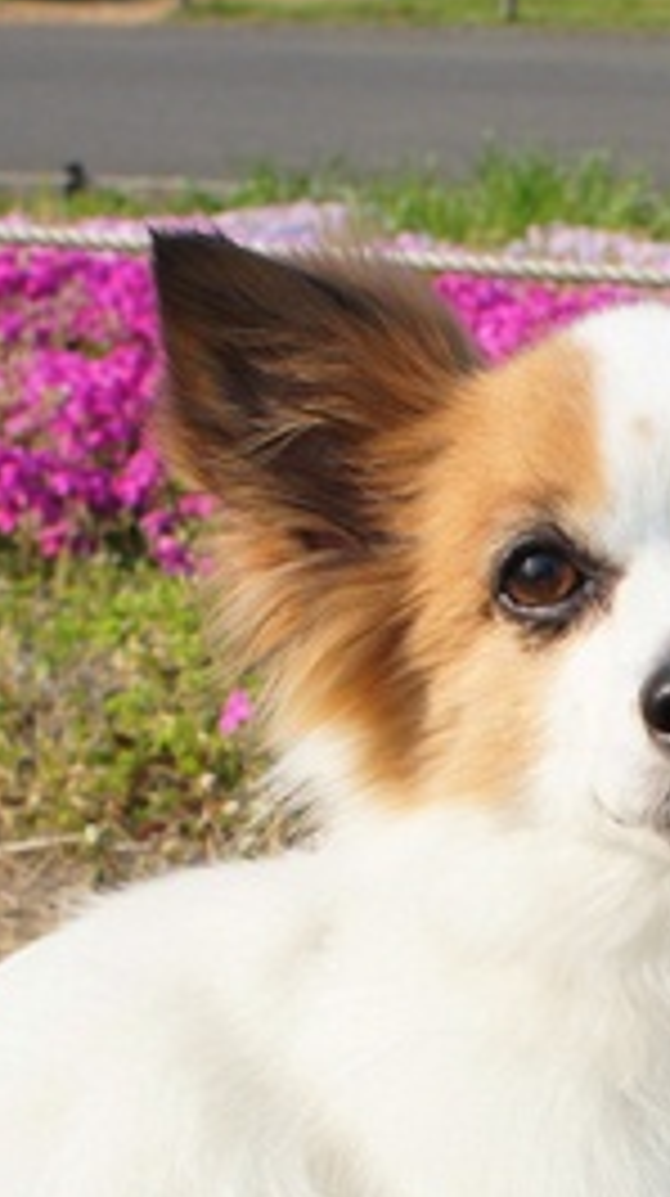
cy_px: 706
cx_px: 818
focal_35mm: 65
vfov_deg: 32.3
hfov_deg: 17.6
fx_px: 2059
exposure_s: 1/400
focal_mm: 20
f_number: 8
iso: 200
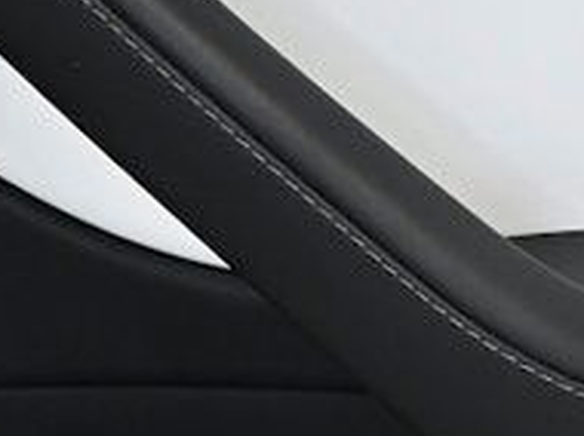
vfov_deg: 4.2
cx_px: 793
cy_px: 97
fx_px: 5948
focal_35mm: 353
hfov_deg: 5.6
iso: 2000
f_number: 5
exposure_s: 1/640
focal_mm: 68
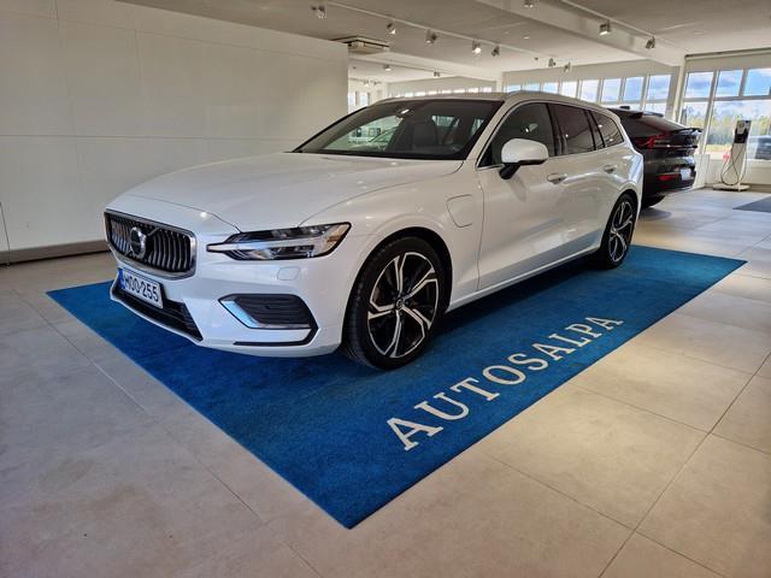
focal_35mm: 23
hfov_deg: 73.9
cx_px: 386
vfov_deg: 58.9
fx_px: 512
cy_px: 289
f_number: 1.8
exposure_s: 1/180
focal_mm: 5.4
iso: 50
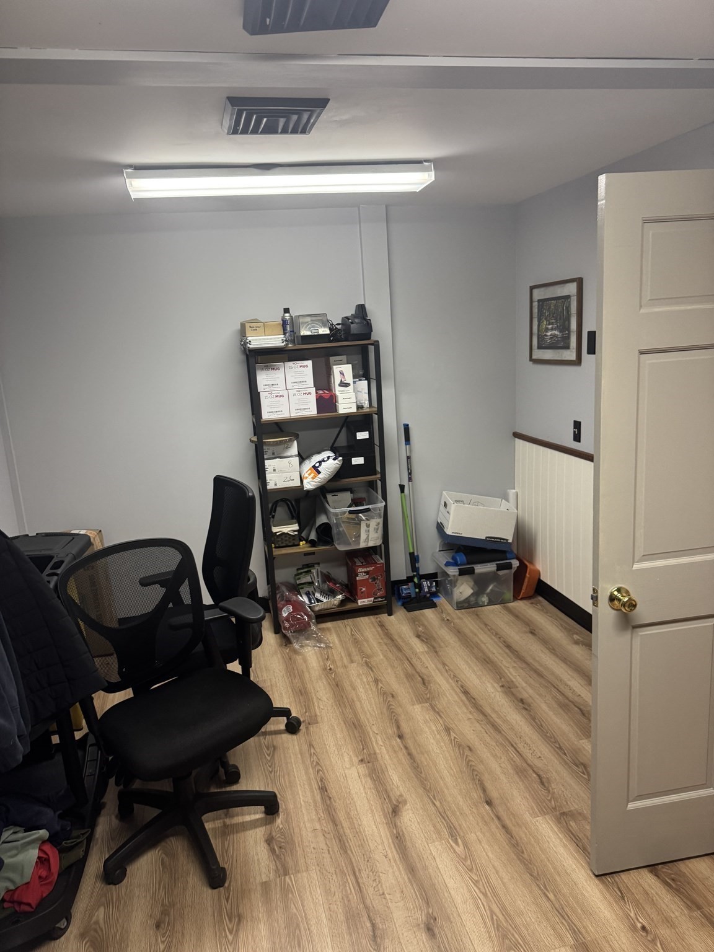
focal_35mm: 24
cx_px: 357
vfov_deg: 71.6
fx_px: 660
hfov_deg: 56.8
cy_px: 476
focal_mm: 6.76
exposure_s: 1/60
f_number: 1.78
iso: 250
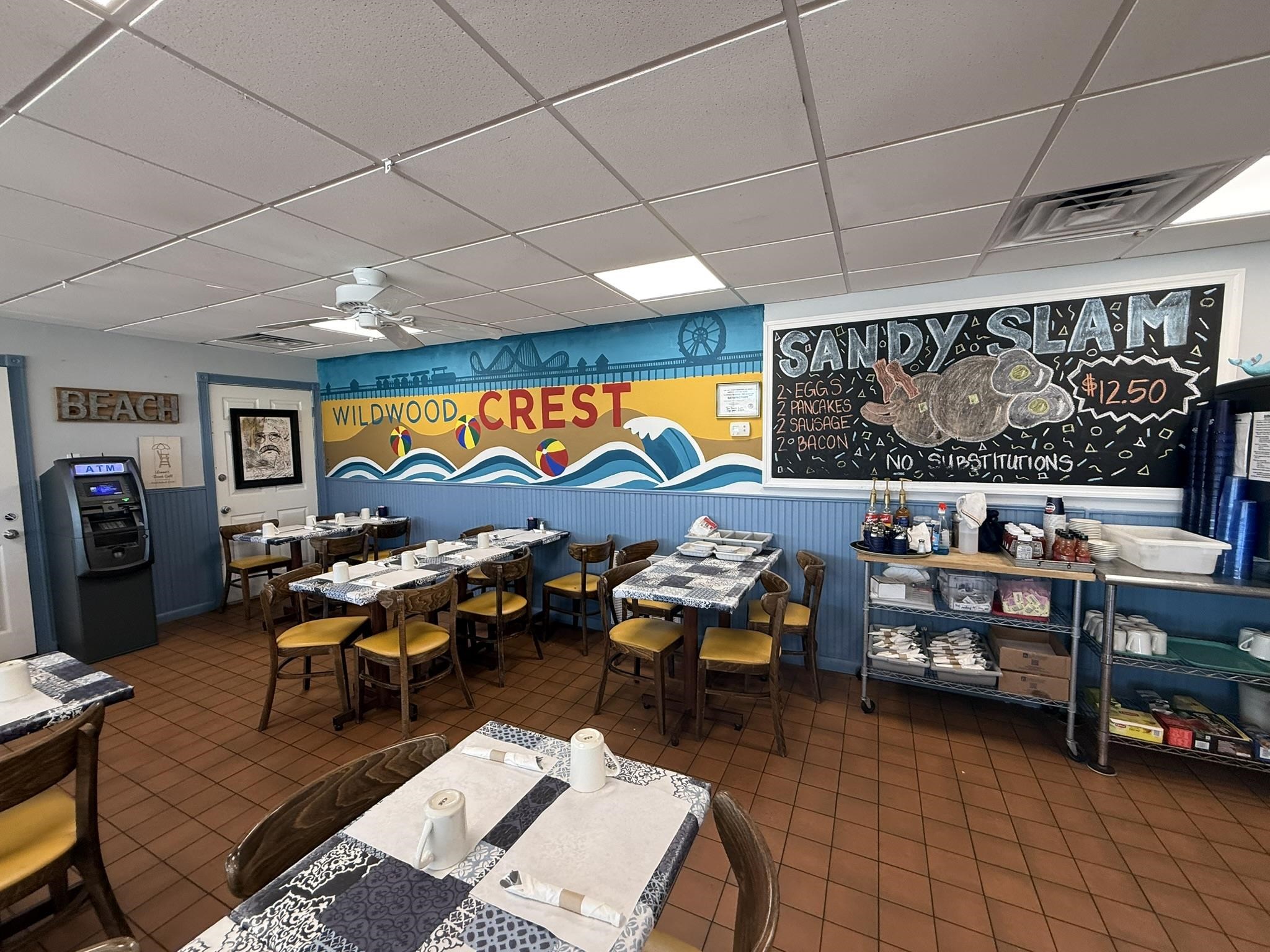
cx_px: 635
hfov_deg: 102.1
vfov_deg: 85.7
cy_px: 476
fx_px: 514
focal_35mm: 14
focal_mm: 2.22
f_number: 2.2
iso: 125
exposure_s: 1/120
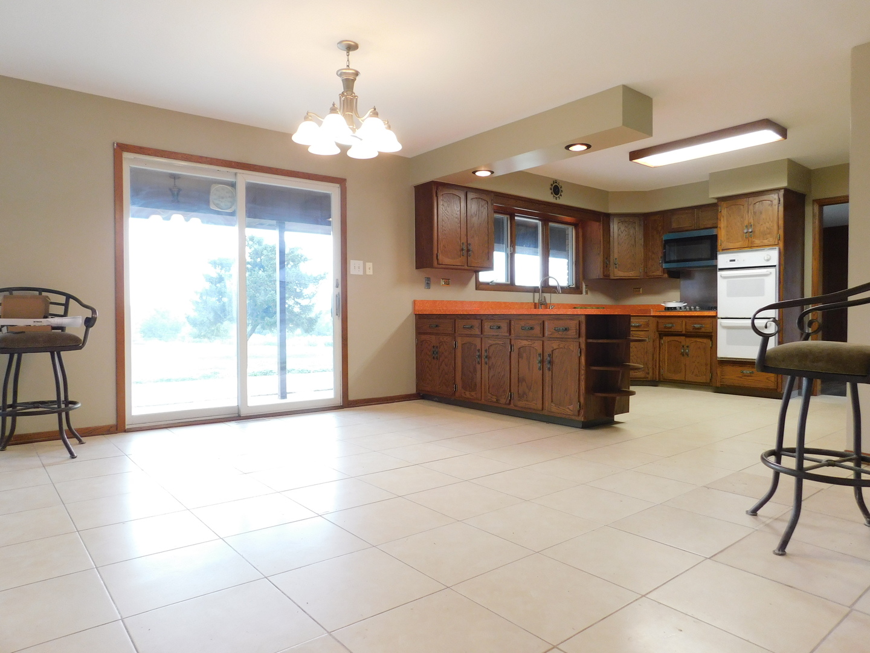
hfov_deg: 73.9
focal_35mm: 23
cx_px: 435
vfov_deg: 58.9
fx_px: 578
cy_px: 326
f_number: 3
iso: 220
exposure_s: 1/30
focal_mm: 4
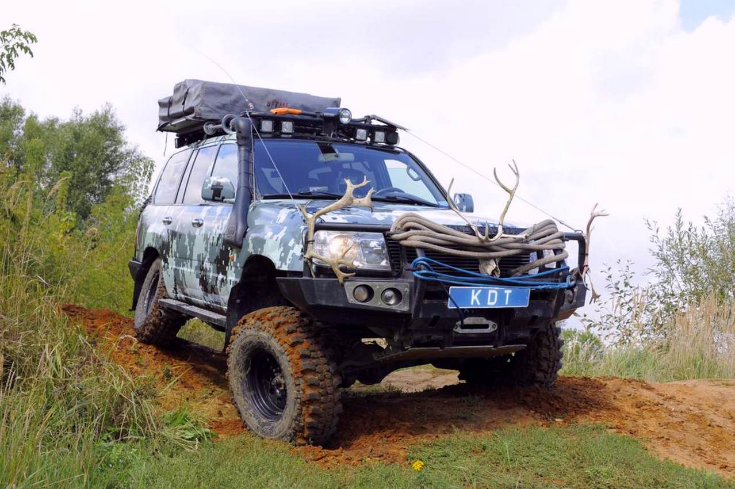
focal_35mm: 48
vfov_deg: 28.0
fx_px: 979
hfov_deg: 41.1
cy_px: 244
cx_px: 368
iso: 320
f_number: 9
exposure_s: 1/200
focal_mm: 48
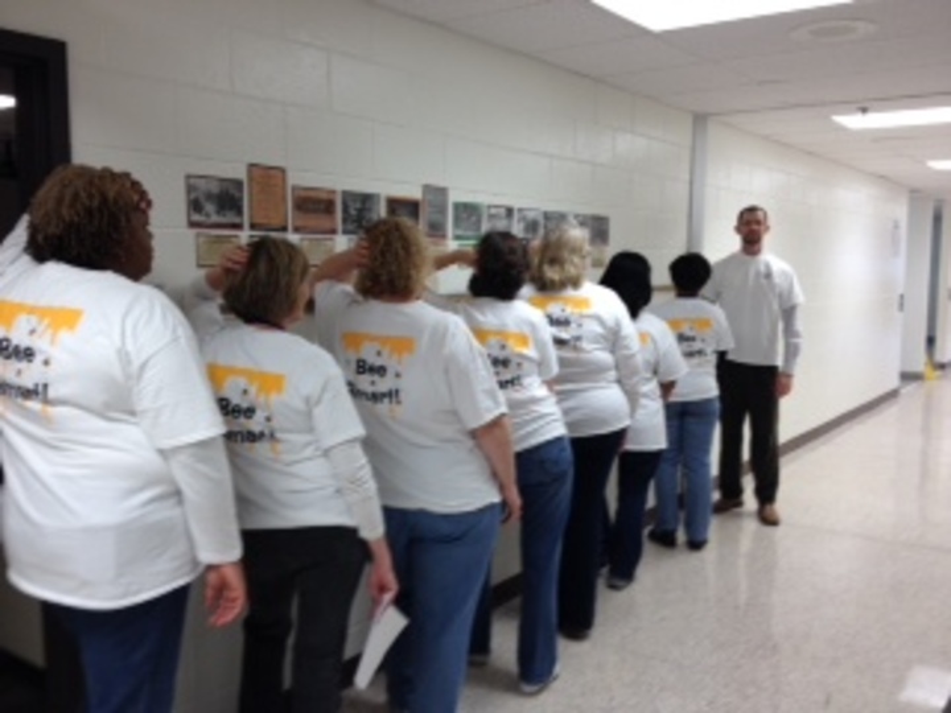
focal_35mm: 35
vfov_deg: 40.7
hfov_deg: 52.6
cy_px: 356
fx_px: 962
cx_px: 476
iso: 50
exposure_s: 1/30
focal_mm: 4.28
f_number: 2.4
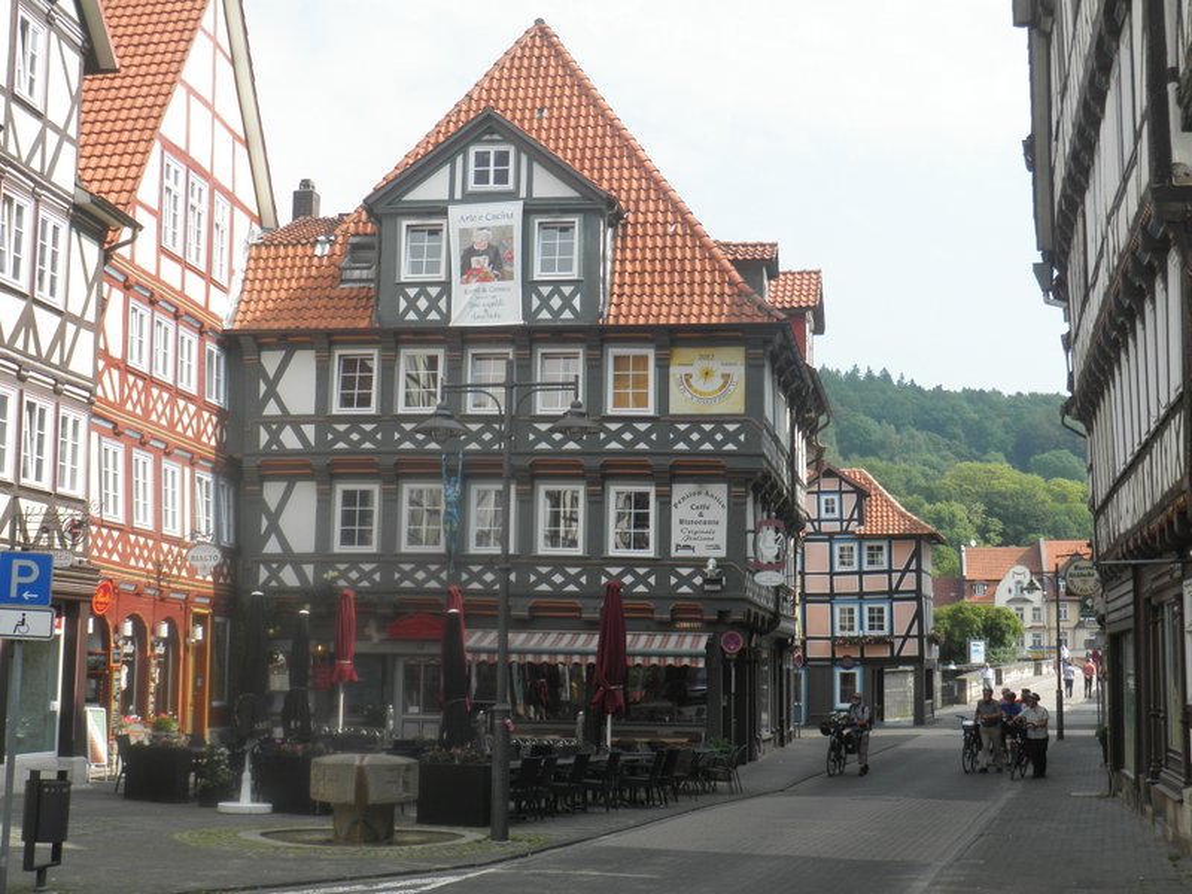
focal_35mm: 49
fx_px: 1687
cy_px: 447
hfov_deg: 38.9
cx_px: 596
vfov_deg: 29.7
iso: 64
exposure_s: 1/320
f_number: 4.2
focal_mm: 8.7
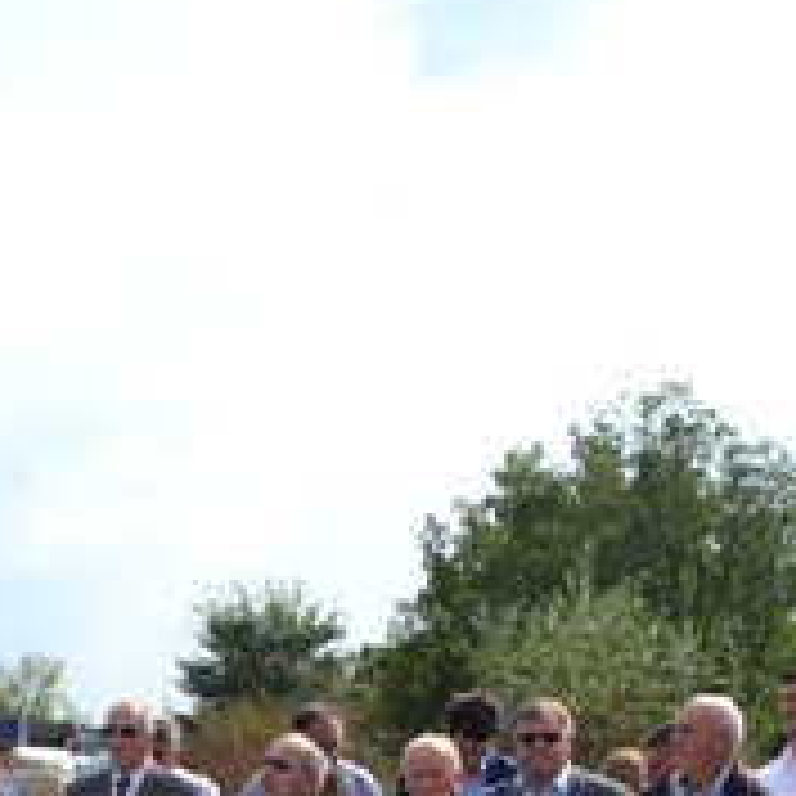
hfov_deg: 18.2
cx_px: -454
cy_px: 857
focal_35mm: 83
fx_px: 2159
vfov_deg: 20.0
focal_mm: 18
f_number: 8
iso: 100
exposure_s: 1/250
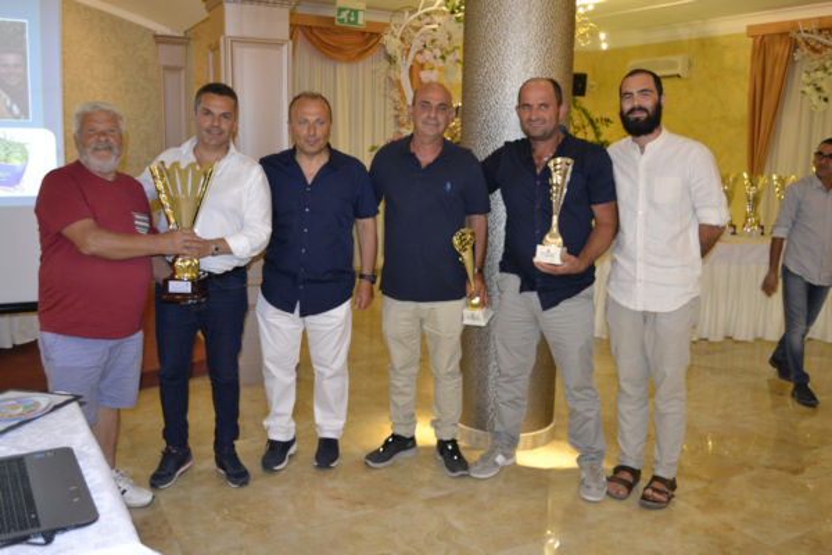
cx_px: 416
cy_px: 278
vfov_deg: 43.6
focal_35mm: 30
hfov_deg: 61.9
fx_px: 693
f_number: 3.5
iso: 1100
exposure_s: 1/60
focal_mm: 20
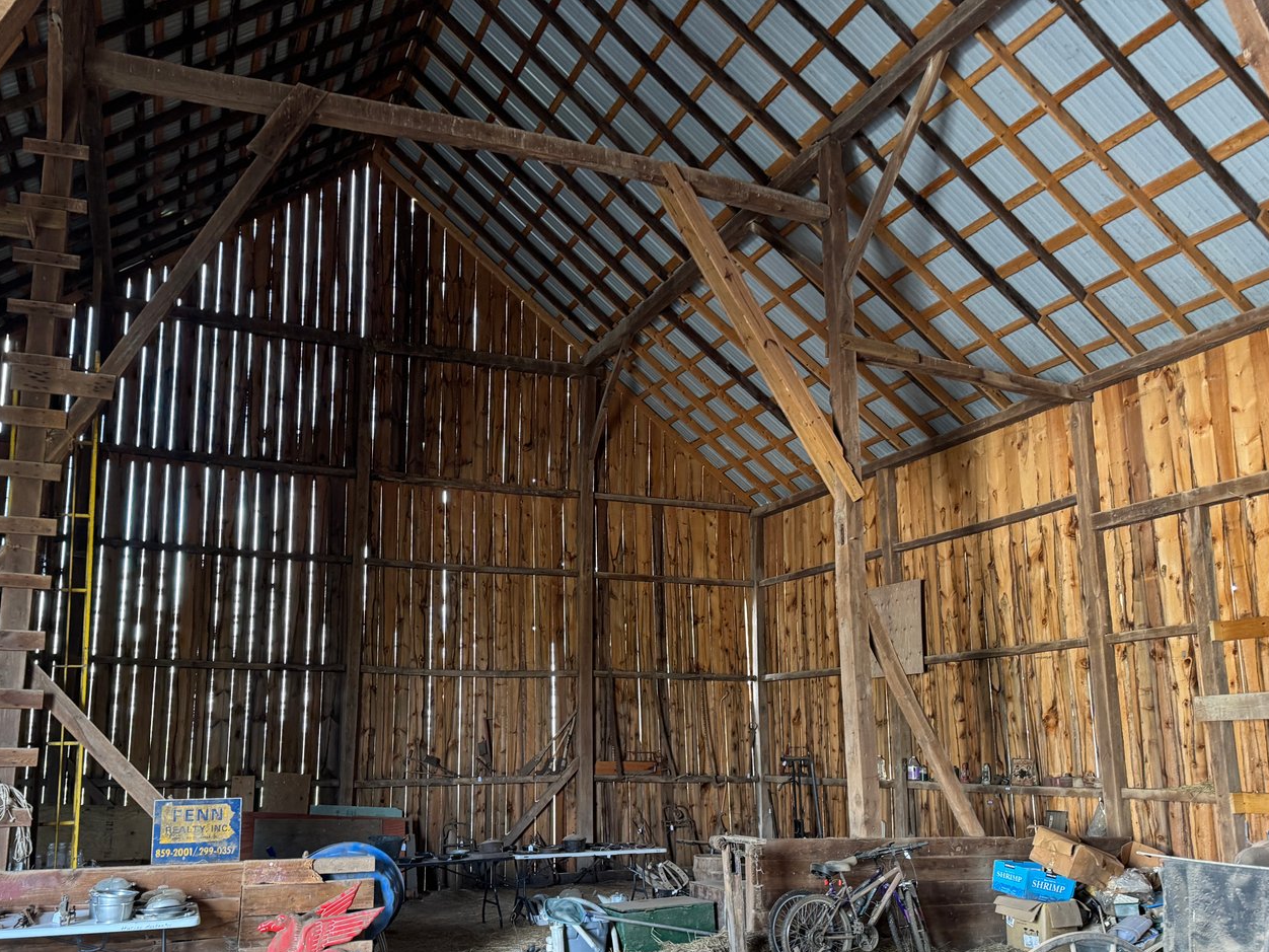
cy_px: 574
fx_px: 1063
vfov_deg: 47.9
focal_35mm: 29
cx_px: 536
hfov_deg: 61.3
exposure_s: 1/60
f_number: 1.78
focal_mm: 6.86
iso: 320
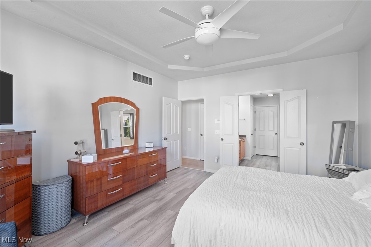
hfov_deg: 100.4
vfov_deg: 77.3
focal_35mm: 15
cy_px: 124
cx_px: 186
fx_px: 155
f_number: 9
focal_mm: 15
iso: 250
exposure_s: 1/3
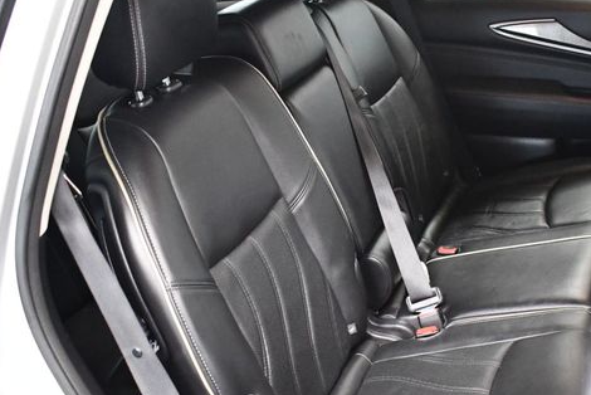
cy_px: 254
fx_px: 805
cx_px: 372
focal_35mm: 49
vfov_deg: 27.4
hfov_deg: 40.0
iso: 5000
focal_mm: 18
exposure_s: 1/60
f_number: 3.5
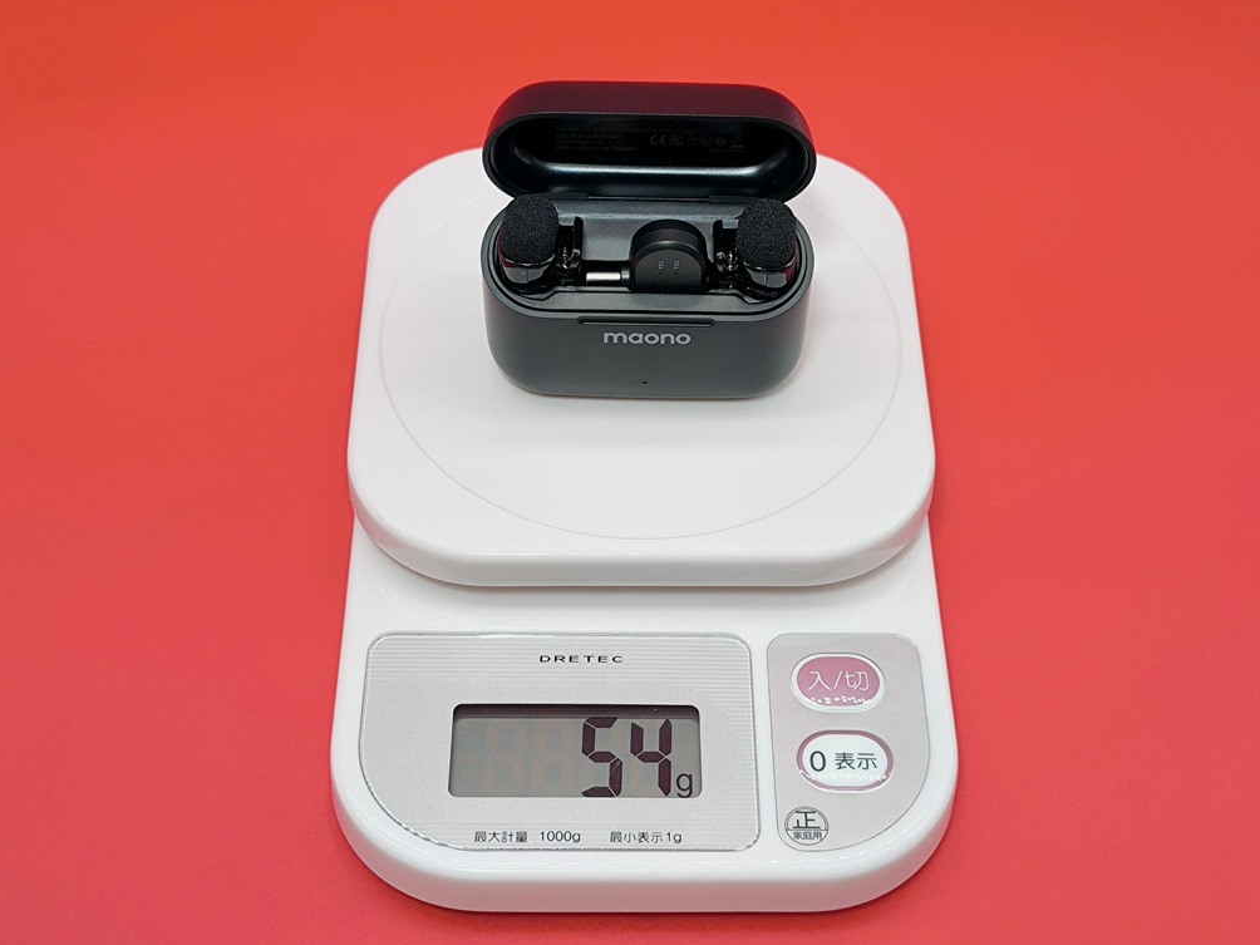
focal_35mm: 52
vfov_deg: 28.0
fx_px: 1893
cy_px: 478
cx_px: 639
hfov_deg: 36.8
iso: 500
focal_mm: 6.14
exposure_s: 1/100
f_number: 1.65
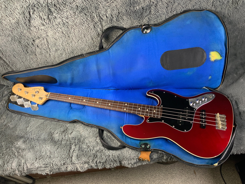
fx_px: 205
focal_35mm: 29
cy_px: 92
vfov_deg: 48.2
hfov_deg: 61.7
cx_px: 122
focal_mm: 3
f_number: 1.8
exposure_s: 1/60
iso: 125
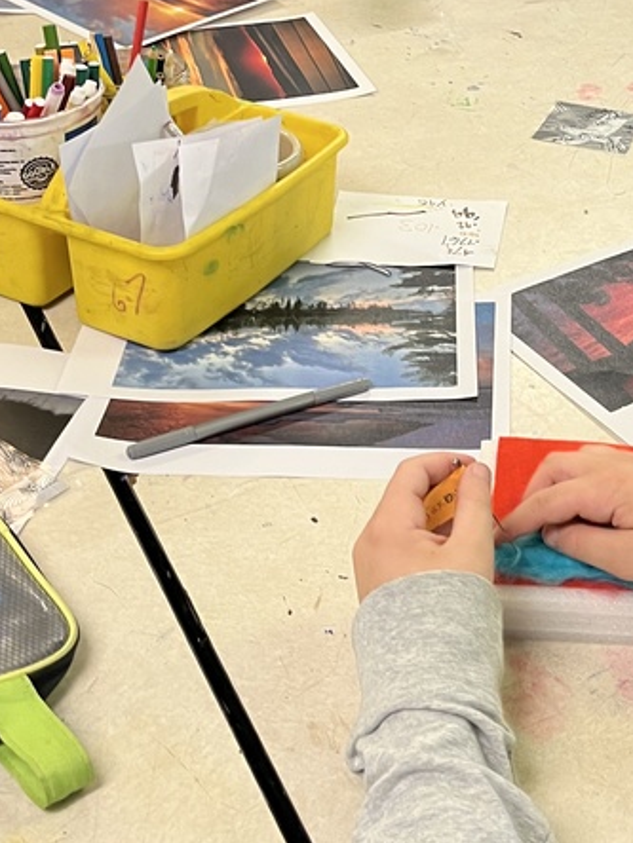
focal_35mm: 60
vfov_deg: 31.2
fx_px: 1463
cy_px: 148
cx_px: 563
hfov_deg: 23.8
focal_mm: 5.1
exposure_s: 1/60
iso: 100
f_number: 1.6
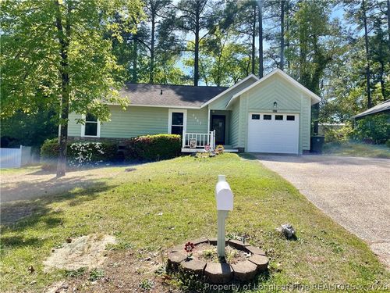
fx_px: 293
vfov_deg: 53.1
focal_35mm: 26
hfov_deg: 67.3
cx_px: 195
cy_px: 146
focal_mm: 4.2
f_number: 1.6
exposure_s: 1/1825
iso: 32
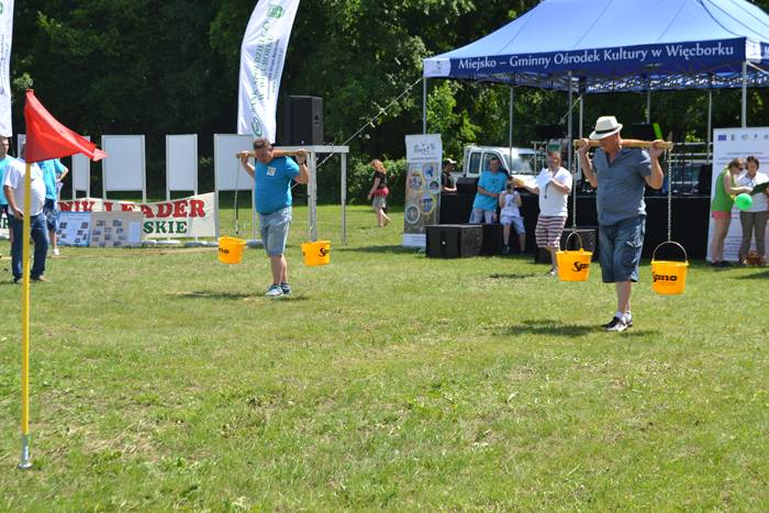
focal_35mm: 52
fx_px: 1122
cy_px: 256
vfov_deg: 25.8
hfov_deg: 37.8
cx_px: 384
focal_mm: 35
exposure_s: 1/200
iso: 100
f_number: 7.1
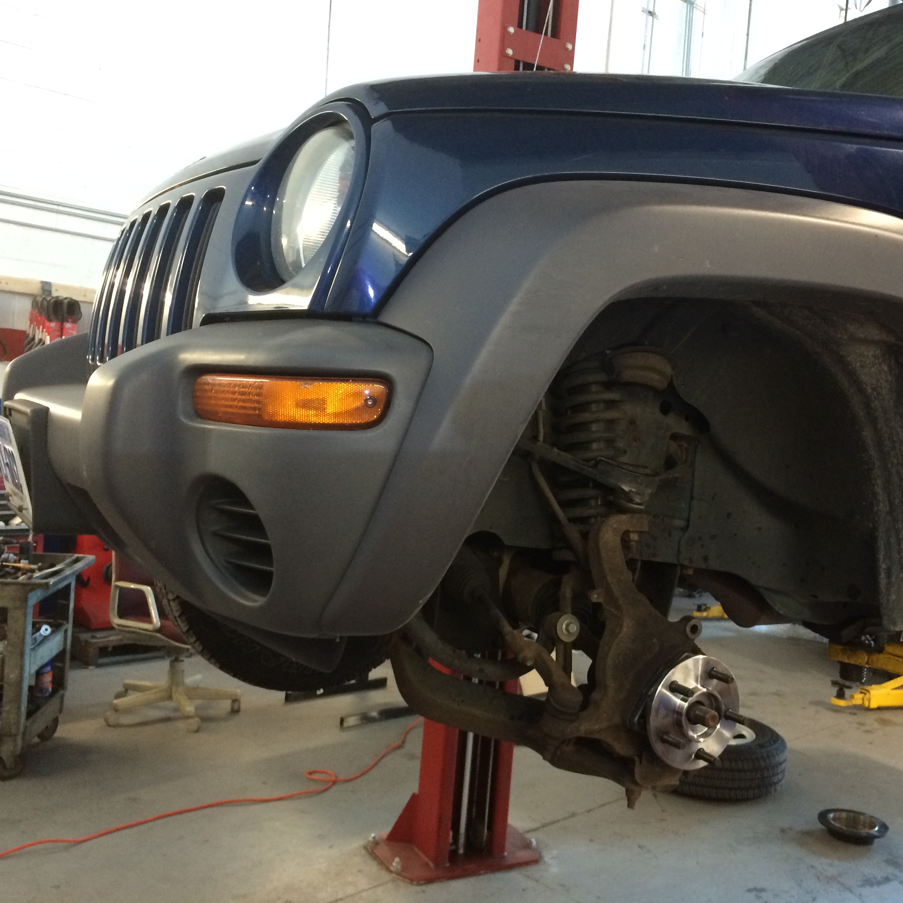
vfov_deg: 47.2
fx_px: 1033
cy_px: 456
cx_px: 558
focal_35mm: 35
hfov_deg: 46.8
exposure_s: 1/30
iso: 200
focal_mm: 4.15
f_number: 2.2
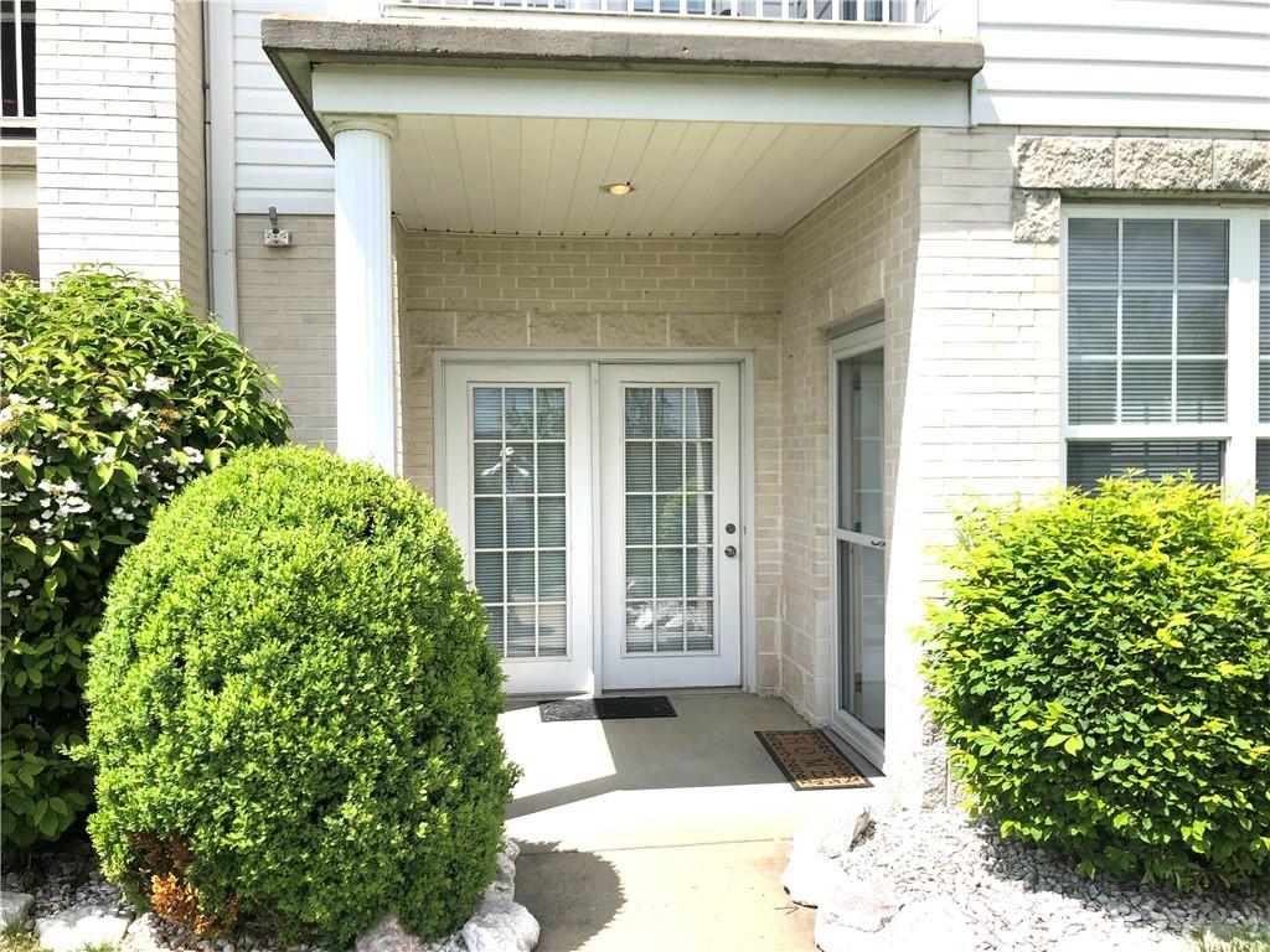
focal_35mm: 28
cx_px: 635
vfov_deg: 49.7
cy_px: 476
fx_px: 1027
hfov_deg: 63.4
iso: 20
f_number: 1.8
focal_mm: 4
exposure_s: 1/2288
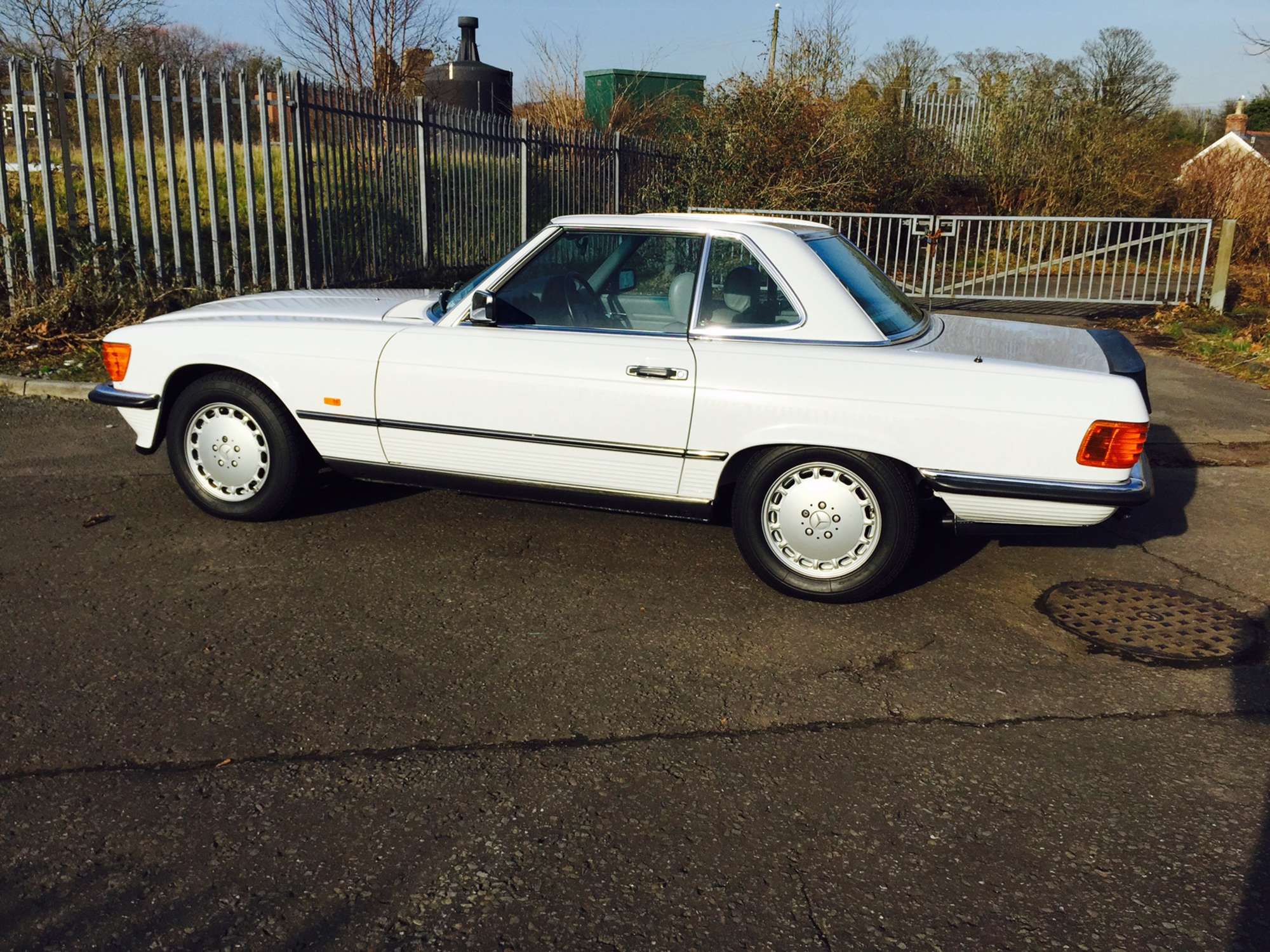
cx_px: 635
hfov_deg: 61.7
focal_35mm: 29
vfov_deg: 48.2
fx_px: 1064
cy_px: 476
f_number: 2.2
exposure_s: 1/3597
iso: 32
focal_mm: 4.15
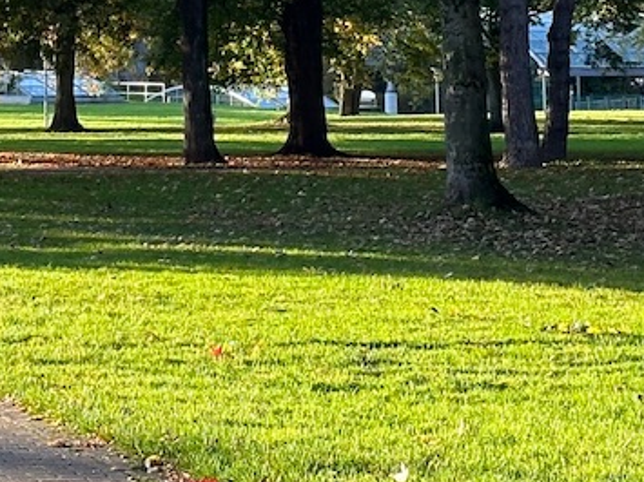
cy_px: -312
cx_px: -44
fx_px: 3217
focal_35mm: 173
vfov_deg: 8.3
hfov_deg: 11.3
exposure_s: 1/491
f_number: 1.78
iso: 64
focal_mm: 6.86
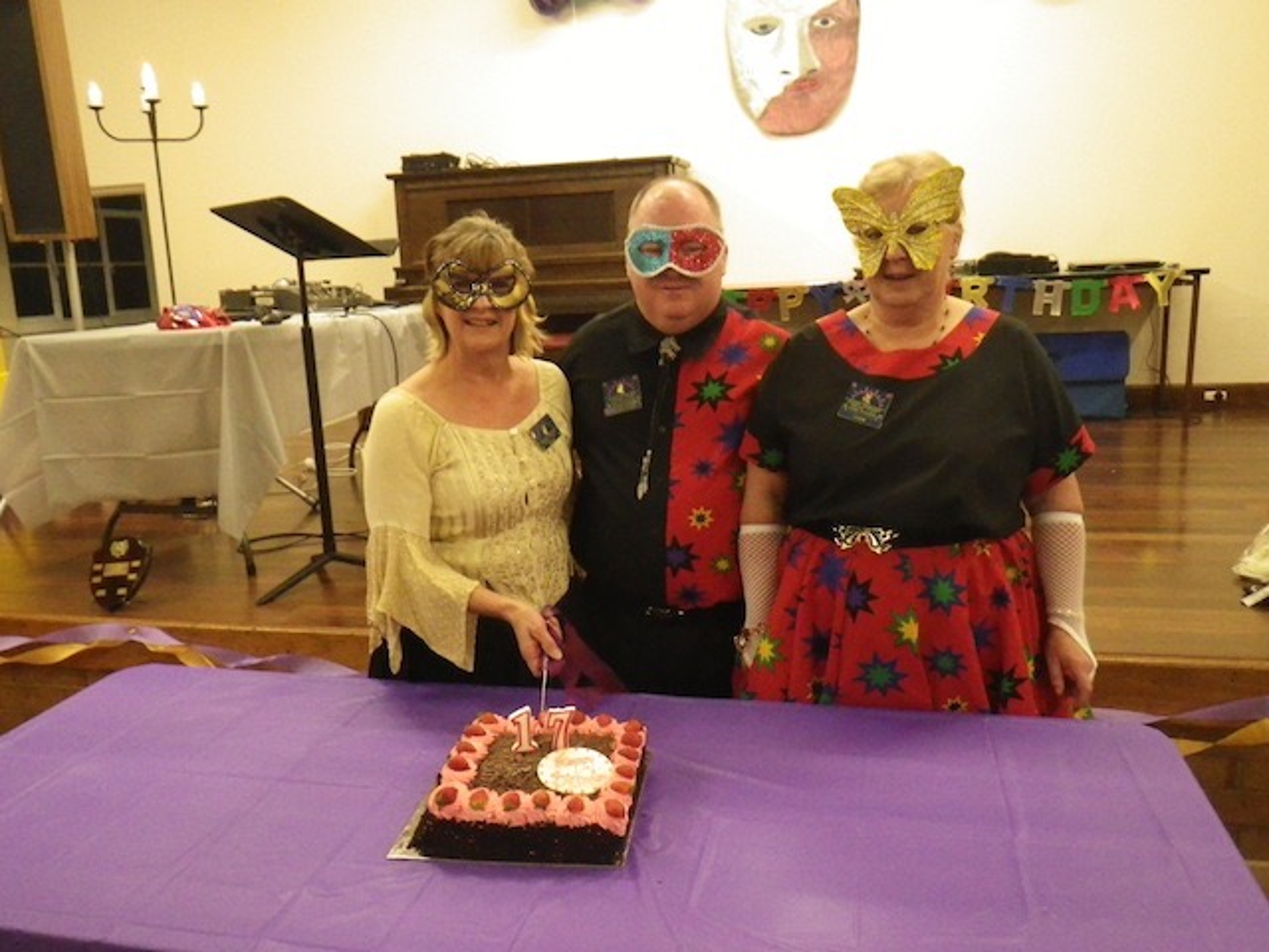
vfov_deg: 49.7
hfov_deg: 63.4
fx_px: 1026
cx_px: 634
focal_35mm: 28
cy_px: 476
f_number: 3.5
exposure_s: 1/30
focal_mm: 5
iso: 800
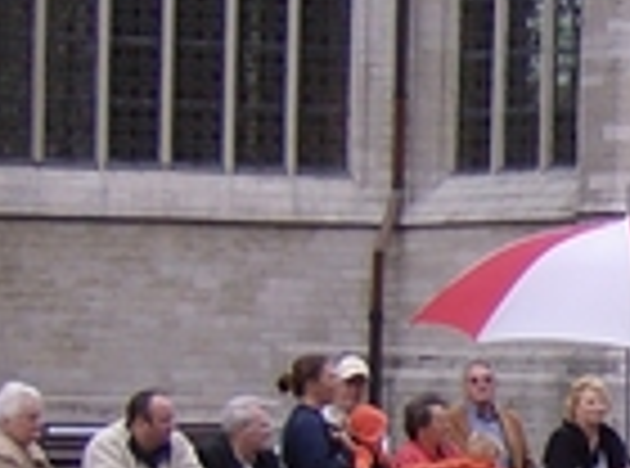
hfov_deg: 12.0
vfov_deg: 9.5
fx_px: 2793
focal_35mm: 154
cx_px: 1071
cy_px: 538
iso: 100
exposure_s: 1/234
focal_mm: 6
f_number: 2.8
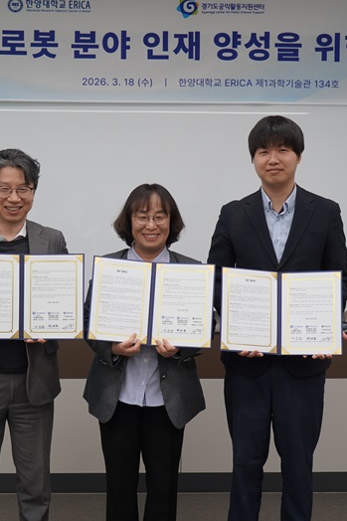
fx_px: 796
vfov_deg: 36.3
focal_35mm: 55
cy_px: 259
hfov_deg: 24.5
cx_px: 128
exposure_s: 1/160
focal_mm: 36
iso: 800
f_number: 4
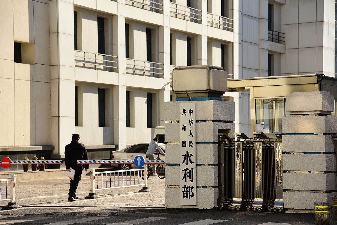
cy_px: 112
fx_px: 918
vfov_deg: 14.0
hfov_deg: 20.8
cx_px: 168
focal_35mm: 98
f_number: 5.6
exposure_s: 1/800
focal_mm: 98
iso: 200
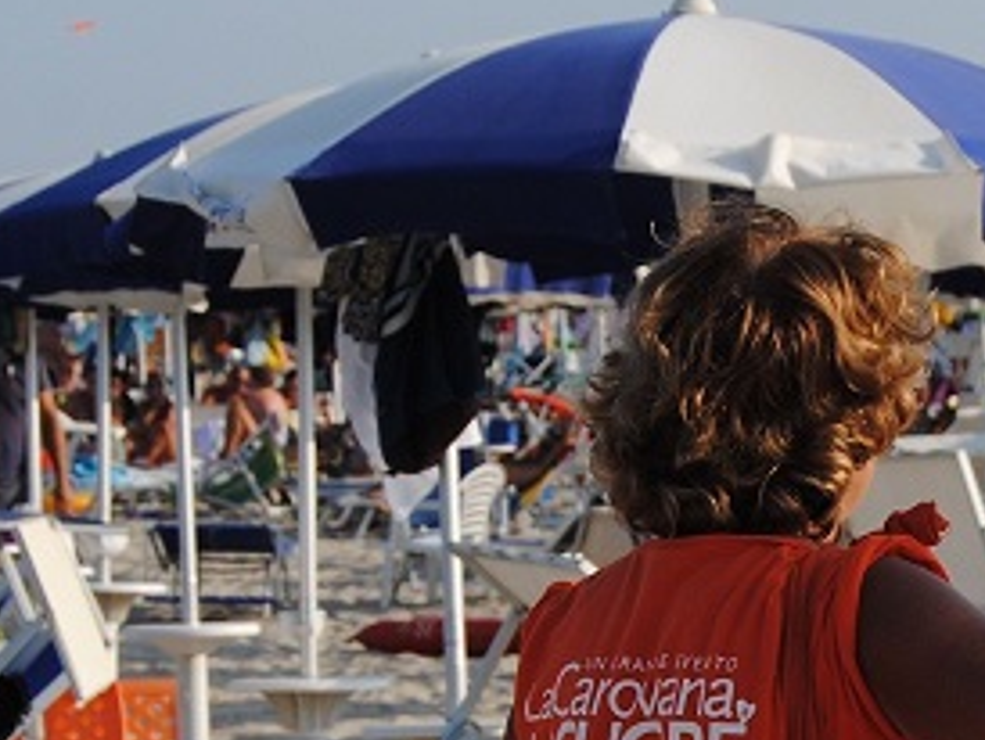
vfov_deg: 7.3
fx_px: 5810
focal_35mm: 204
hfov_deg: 9.6
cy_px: 718
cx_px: 953
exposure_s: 1/250
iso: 100
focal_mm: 40
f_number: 8
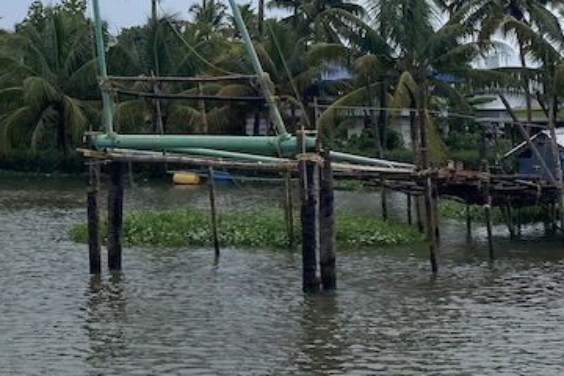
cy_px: -80
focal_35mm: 77
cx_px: 77
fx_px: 1206
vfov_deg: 16.9
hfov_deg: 25.6
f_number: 1.8
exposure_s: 1/898
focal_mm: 4.25
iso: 32
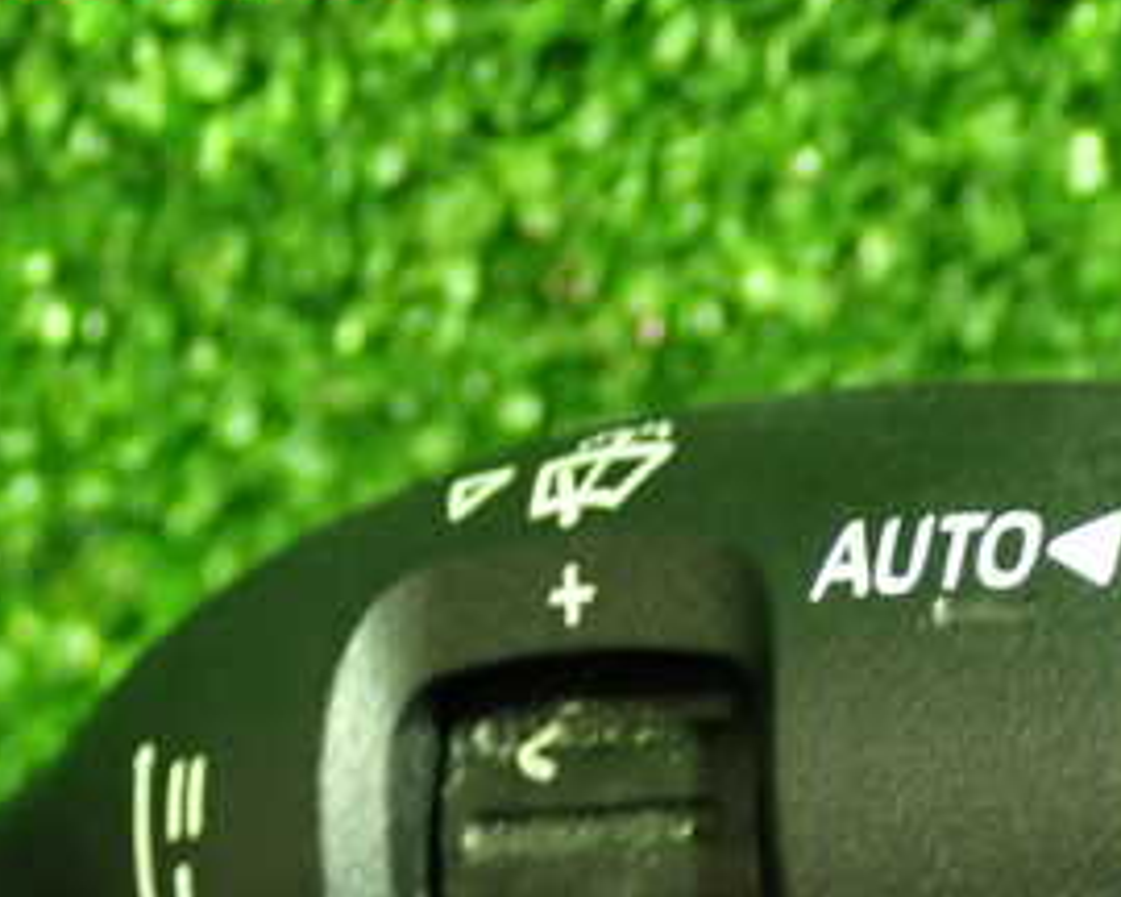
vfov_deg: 13.0
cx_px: 880
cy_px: 839
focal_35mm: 117
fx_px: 3882
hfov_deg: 16.3
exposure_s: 1/15
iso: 800
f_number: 3.3
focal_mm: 9.65
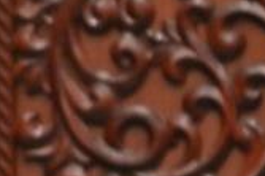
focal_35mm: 1839
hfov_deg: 1.1
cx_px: -171
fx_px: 13524
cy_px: 457
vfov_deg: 0.7
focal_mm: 200
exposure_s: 1/250
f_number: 2.8
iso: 250
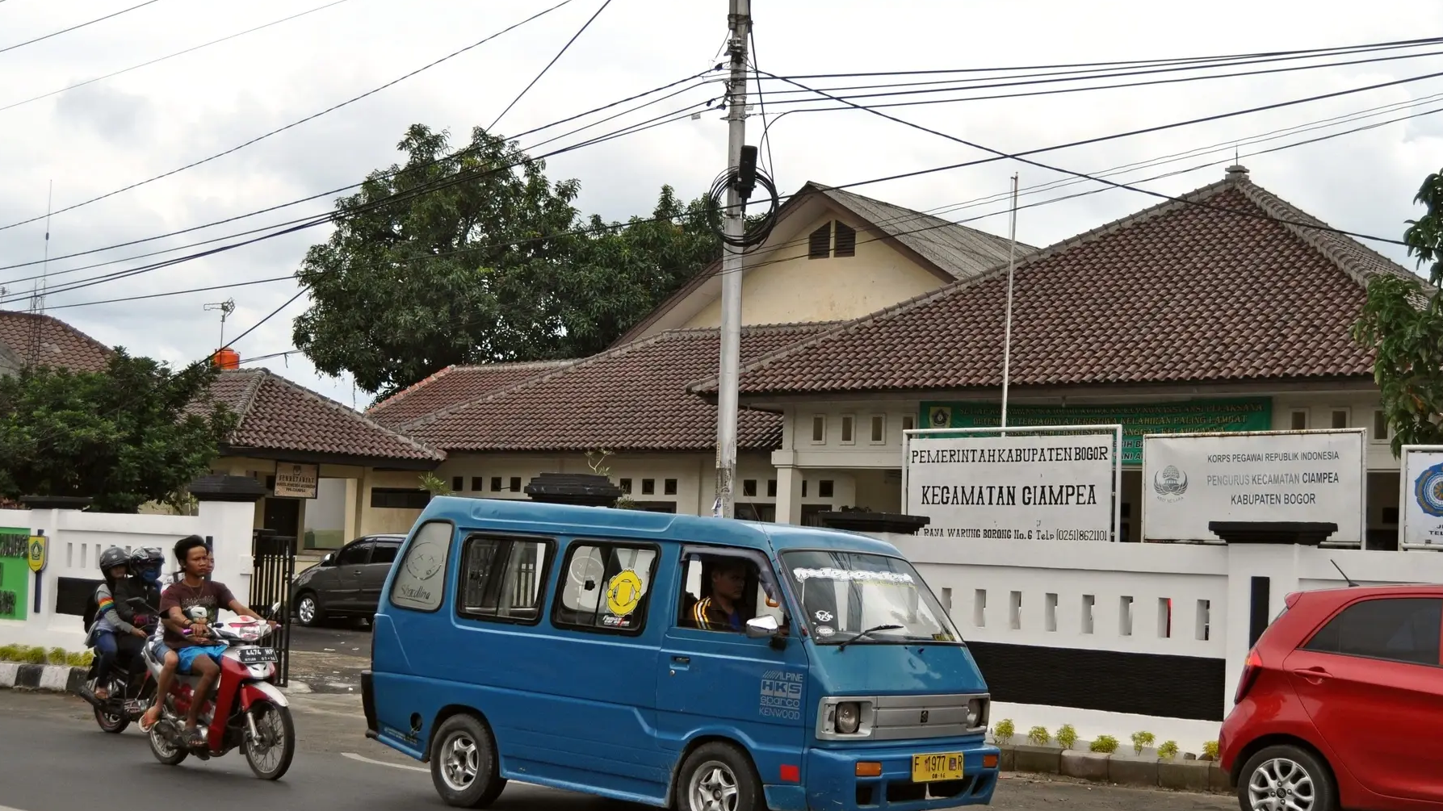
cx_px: 765
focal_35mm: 48
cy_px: 431
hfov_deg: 42.9
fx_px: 1837
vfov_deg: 24.9
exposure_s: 1/2500
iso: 320
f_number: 4.5
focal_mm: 26
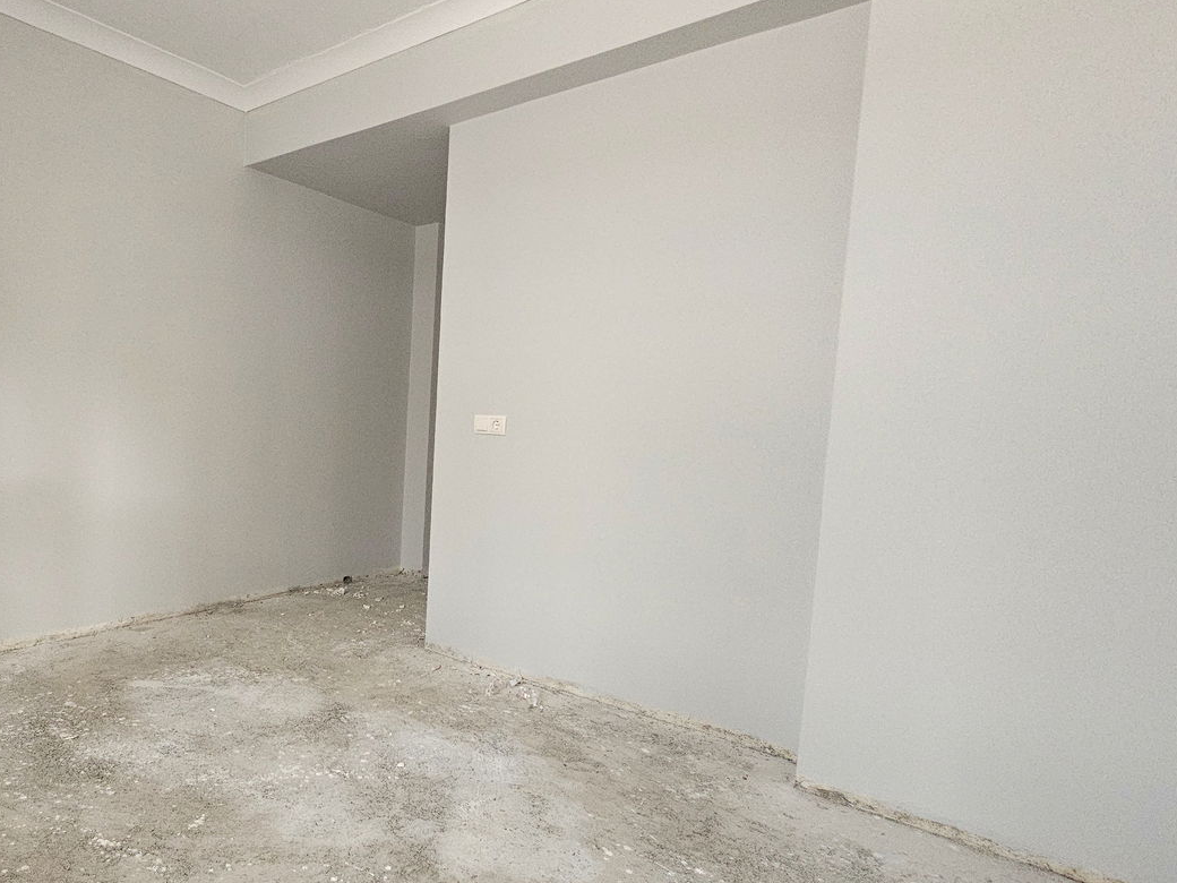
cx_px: 334
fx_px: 680
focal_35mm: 20
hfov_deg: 77.3
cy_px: 494
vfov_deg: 65.8
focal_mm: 2.2
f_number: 2.2
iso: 500
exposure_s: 1/101
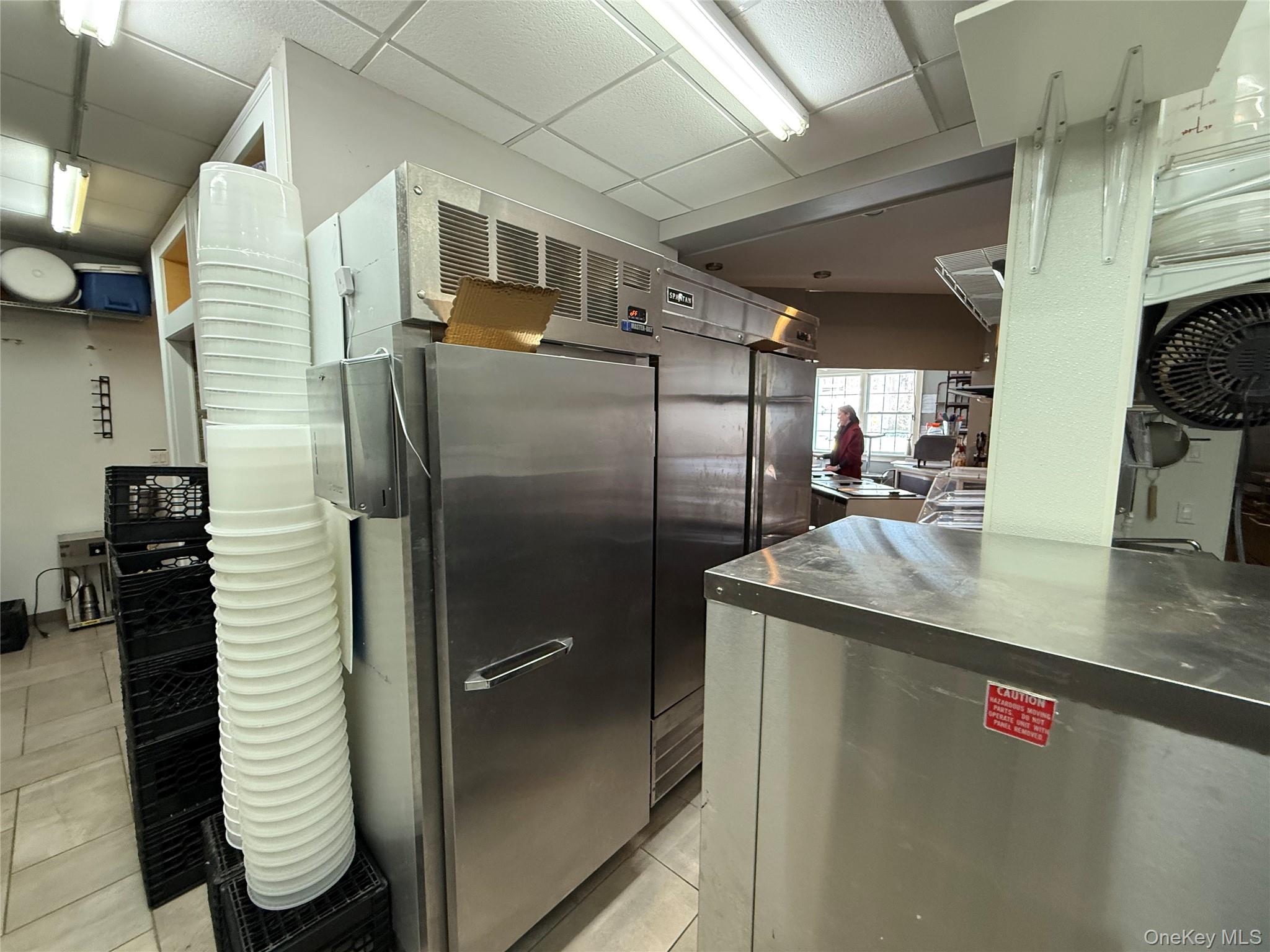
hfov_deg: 102.1
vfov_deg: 85.7
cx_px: 635
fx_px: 514
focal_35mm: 14
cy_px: 476
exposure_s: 1/60
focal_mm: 2.22
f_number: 2.2
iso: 400
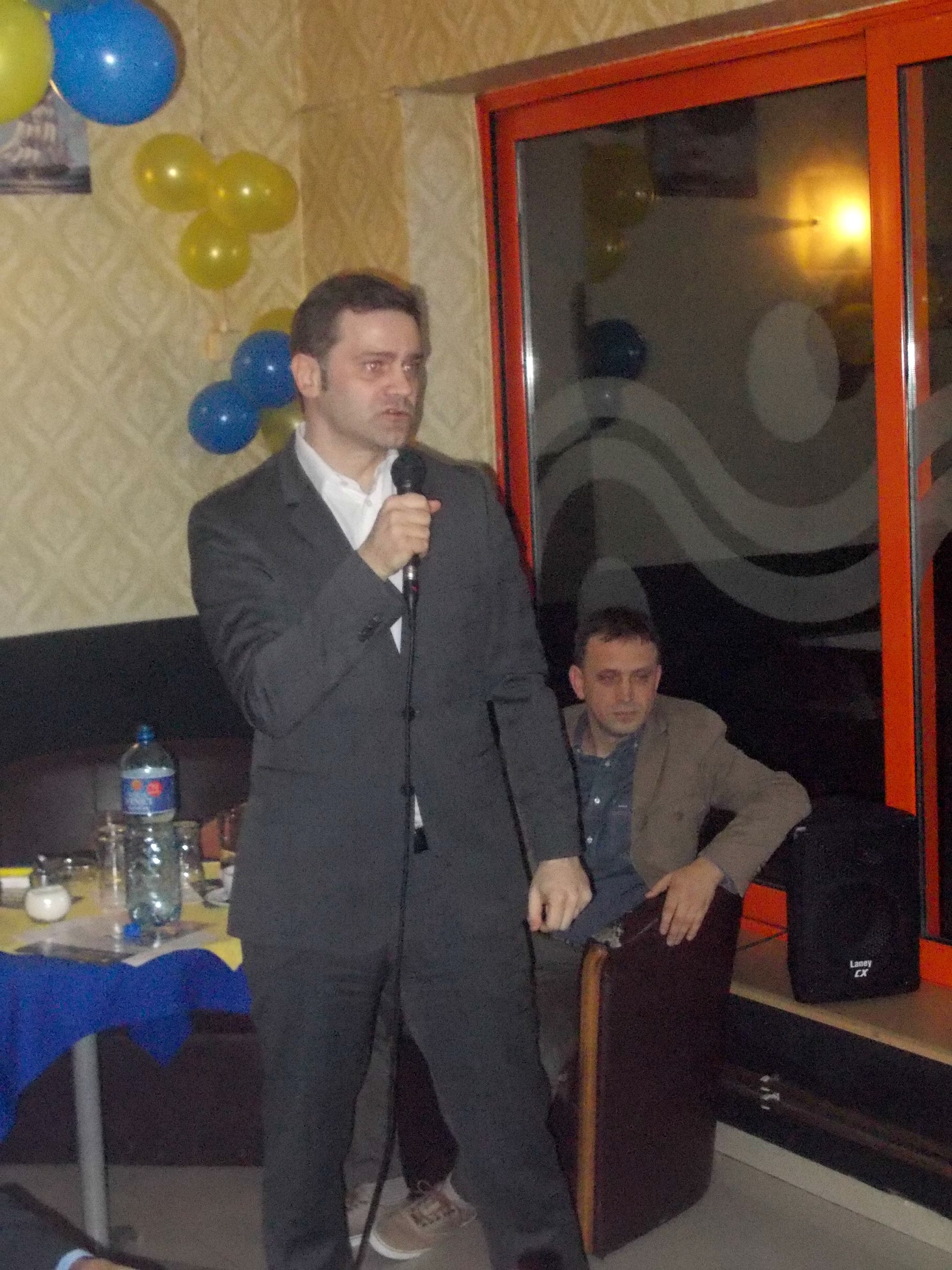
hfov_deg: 24.4
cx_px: 476
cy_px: 635
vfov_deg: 32.2
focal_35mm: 60
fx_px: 2200
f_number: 4
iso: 800
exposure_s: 1/60
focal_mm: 8.5
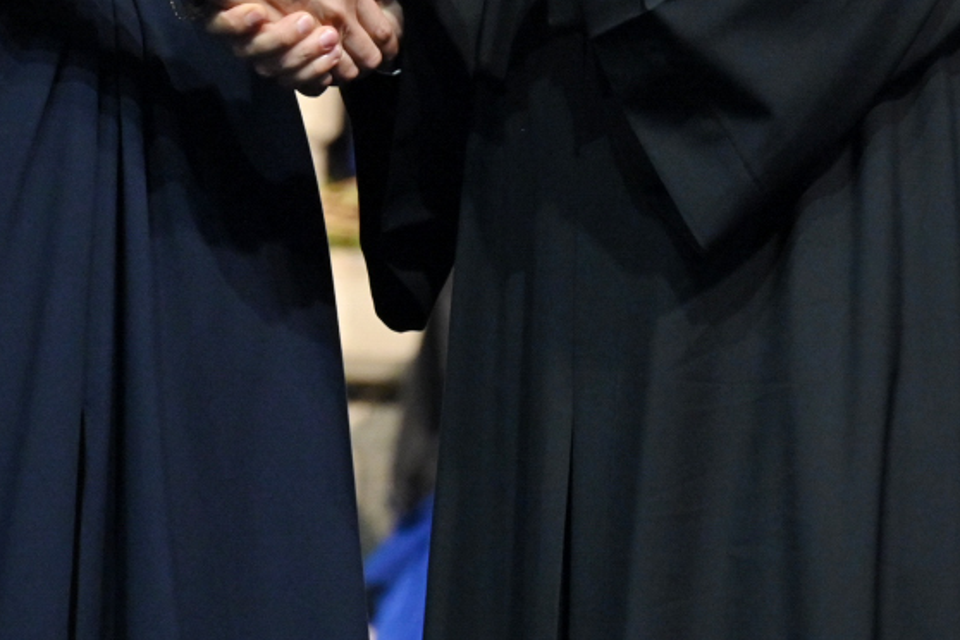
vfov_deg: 2.4
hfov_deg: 3.6
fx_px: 15279
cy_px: -273
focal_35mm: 573
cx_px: 735
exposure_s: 1/125
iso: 4000
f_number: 5.6
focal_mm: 200
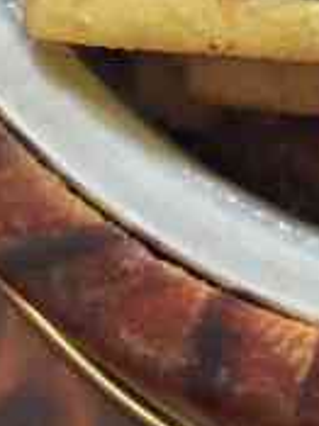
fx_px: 1907
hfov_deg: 8.7
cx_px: 762
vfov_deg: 12.2
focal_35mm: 155
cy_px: -201
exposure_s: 1/17
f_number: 2.2
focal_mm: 4.15
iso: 80
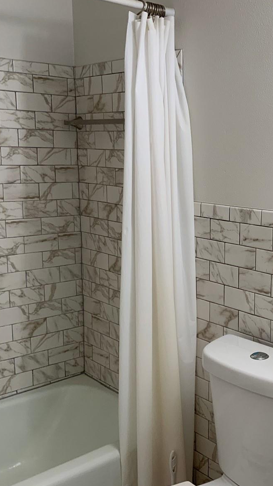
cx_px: 272
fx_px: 554
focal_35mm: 43
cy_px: 244
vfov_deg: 47.4
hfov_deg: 26.3
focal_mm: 3
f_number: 1.8
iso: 64
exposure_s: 1/120
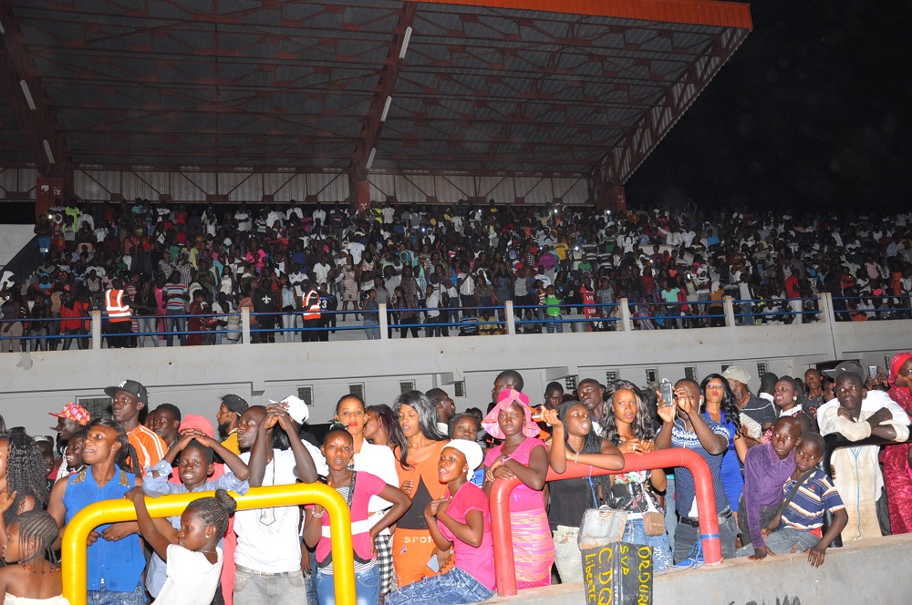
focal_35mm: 32
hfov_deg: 59.6
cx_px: 456
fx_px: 797
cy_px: 302
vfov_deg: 41.6
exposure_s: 1/100
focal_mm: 21
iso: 640
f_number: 3.8
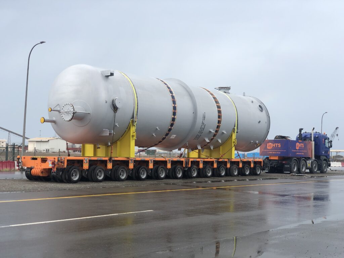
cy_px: 129
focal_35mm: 52
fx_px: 517
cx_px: 172
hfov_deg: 36.8
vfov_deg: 28.0
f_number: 2.4
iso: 16
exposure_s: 1/302
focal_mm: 6
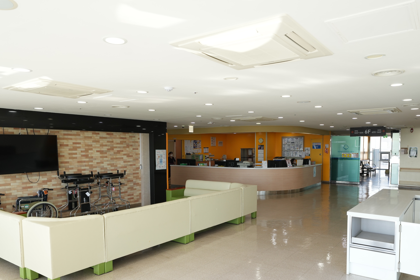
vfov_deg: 46.1
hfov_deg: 65.2
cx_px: 236
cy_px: 173
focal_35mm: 28
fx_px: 327
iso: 400
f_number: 4.5
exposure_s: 1/160
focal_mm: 19
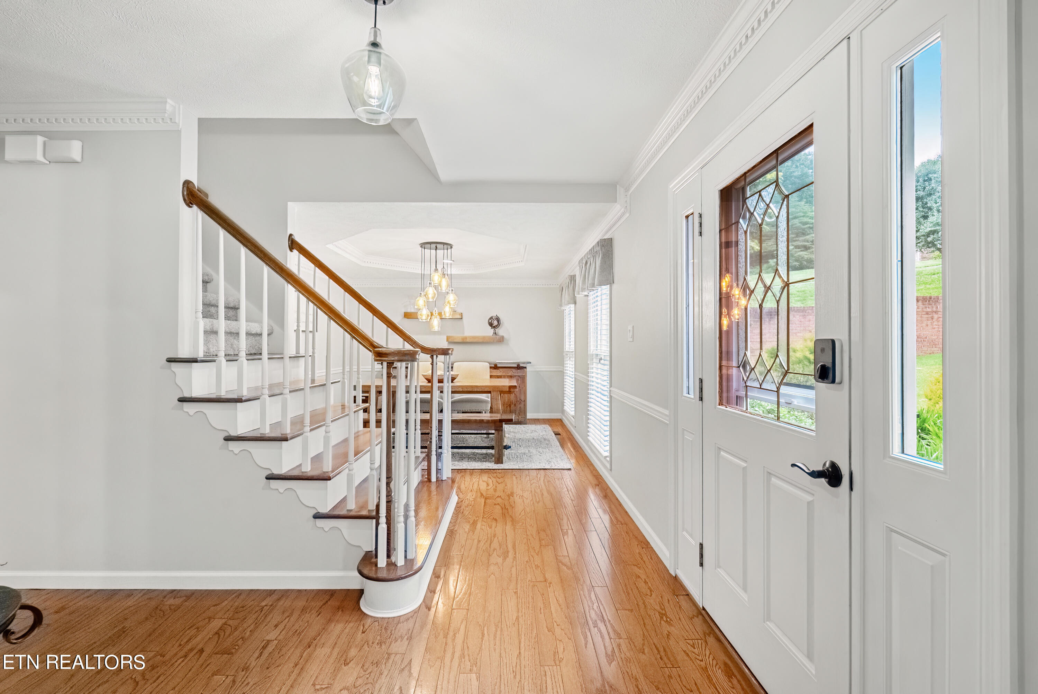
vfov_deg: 73.8
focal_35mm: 16
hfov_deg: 96.7
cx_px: 519
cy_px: 347
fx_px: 462
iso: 6400
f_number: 8
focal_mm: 16
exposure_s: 1/5000
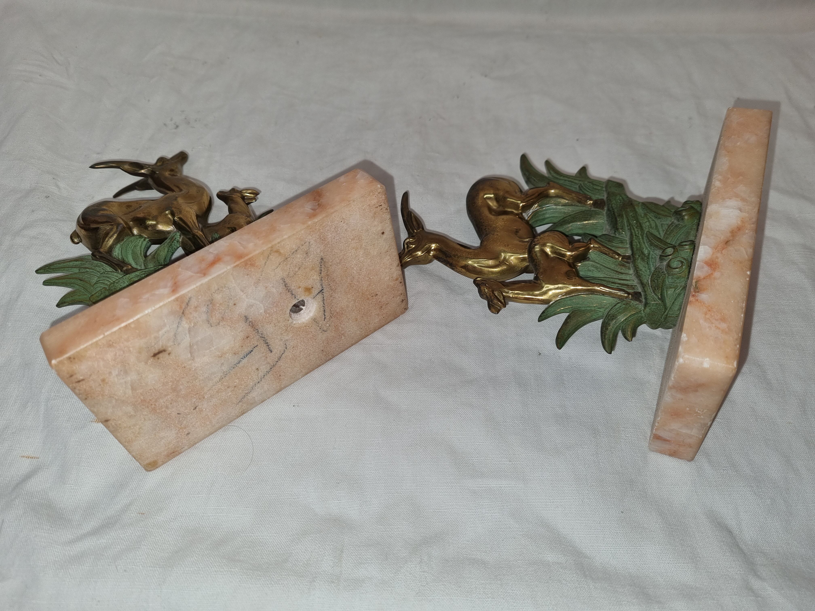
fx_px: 612
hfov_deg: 67.3
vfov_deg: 53.1
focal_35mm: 26
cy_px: 306
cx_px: 408
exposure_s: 1/100
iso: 80
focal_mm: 5.4
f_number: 1.8
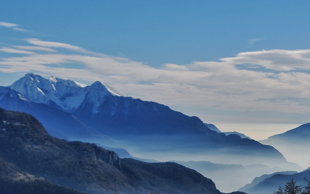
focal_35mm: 117
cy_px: 87
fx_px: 989
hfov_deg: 17.5
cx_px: 288
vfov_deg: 11.2
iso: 200
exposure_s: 1/2000
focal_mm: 40
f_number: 8
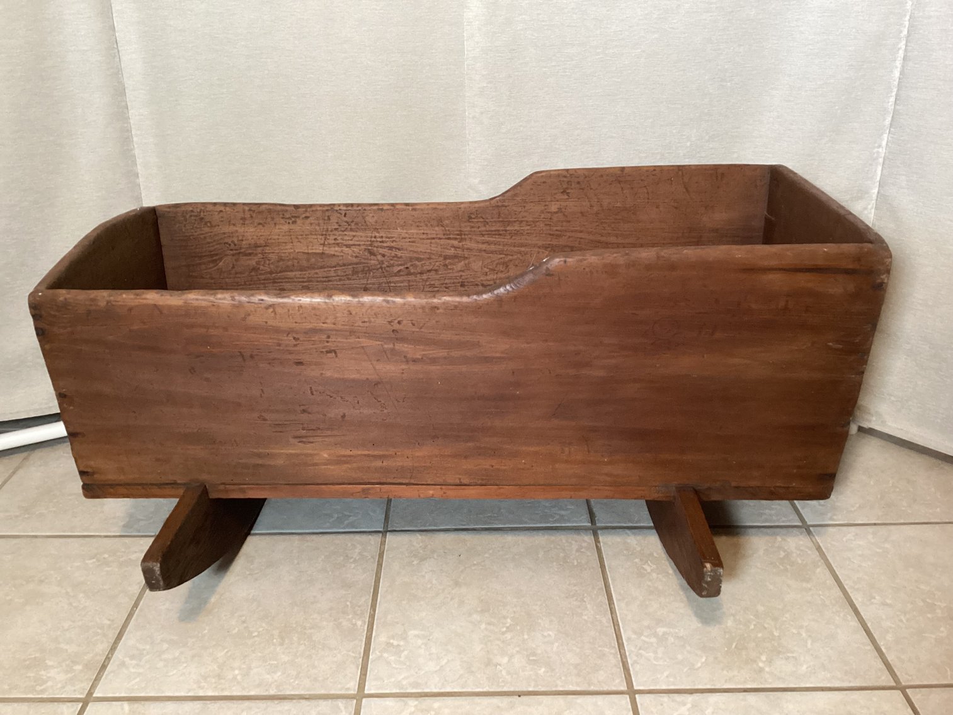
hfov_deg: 58.3
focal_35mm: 31
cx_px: 476
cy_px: 358
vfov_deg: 45.4
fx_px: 854
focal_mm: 3.3
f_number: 2.4
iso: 400
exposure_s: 1/50
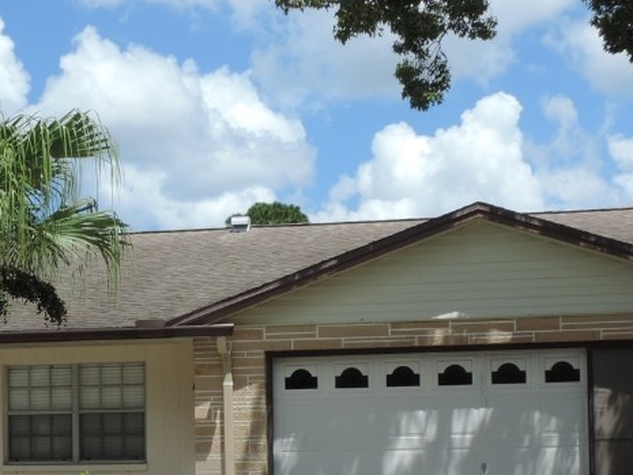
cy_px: 414
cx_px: 133
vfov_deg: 18.9
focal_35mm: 77
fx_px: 1408
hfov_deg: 24.9
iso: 80
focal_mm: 6.2
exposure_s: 1/250
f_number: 7.2
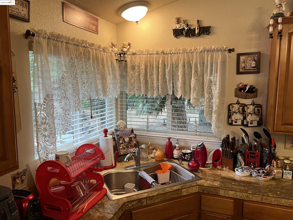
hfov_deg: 67.3
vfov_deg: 53.1
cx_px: 146
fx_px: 220
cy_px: 110
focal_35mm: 26
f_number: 1.6
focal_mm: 5.1
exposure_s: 1/60
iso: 100
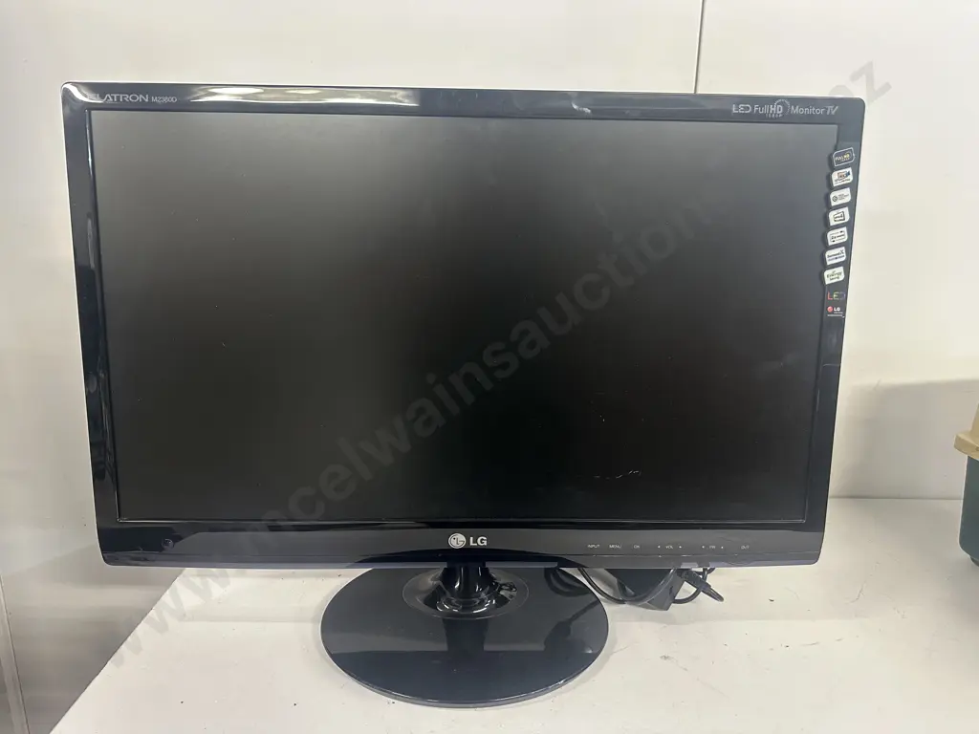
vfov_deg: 56.8
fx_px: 679
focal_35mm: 24
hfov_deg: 71.6
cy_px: 367
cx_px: 490
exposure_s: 1/50
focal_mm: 6.86
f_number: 1.78
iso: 320
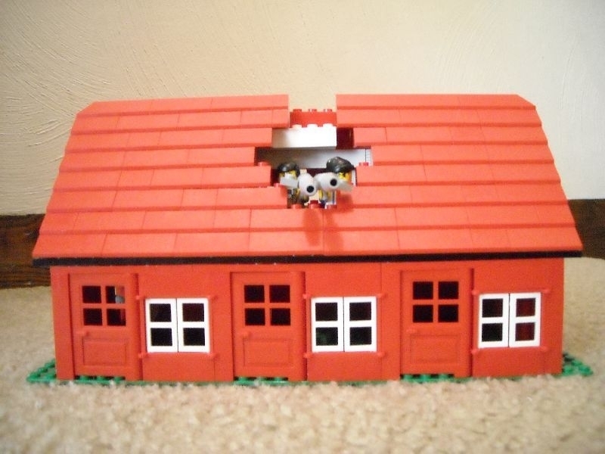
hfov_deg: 52.6
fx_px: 612
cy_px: 227
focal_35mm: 35
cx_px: 302
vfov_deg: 40.7
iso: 800
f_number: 2.8
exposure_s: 1/7
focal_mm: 5.7
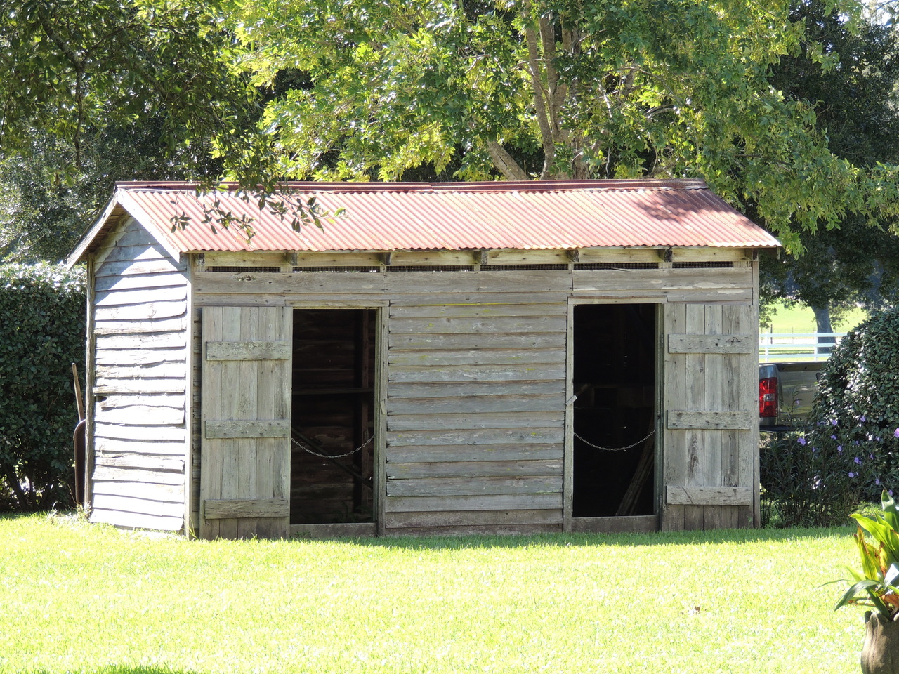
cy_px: 337
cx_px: 450
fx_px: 5194
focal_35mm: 200
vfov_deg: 7.4
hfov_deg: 9.9
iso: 140
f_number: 4.6
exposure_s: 1/125
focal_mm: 35.6
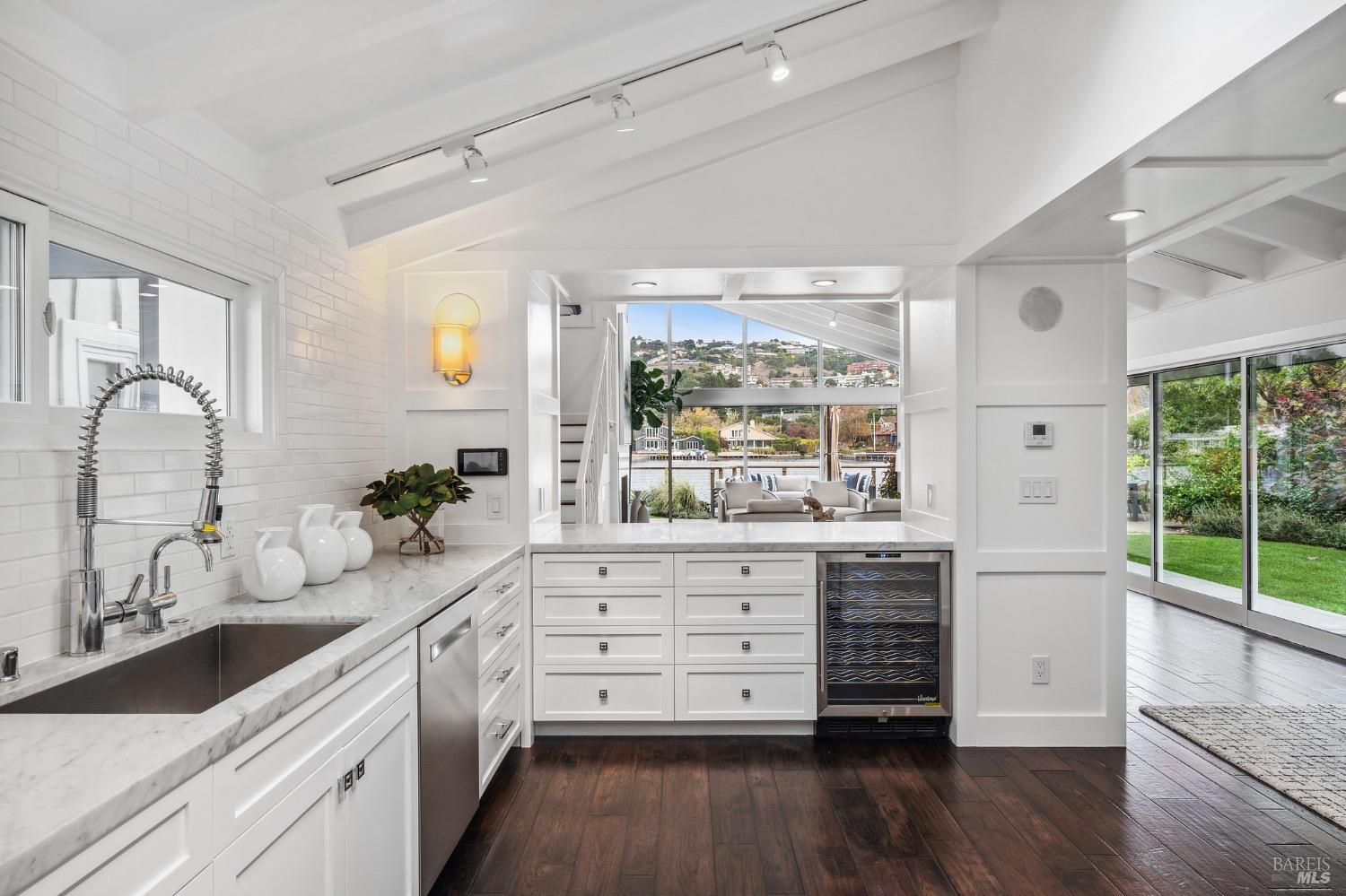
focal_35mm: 20
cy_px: 448
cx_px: 673
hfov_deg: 84.0
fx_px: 747
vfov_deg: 61.9
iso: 100
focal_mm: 20
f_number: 9
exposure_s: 1/8
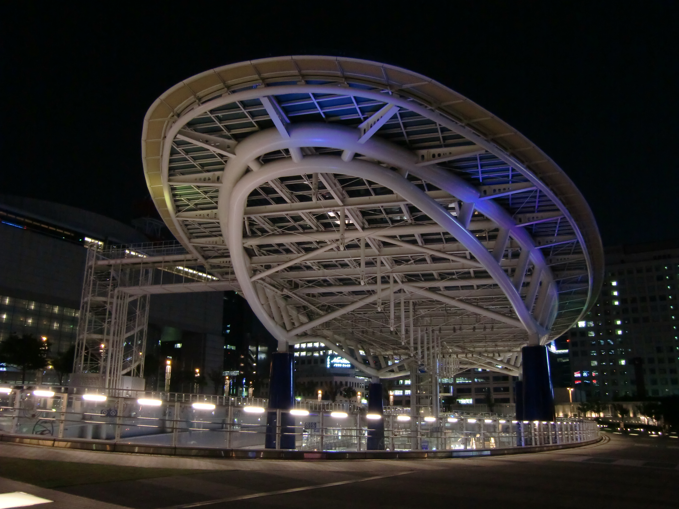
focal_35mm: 29
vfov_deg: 48.2
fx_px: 569
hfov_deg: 61.7
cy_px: 254
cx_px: 340
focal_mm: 5.2
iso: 400
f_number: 3.5
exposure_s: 1/10
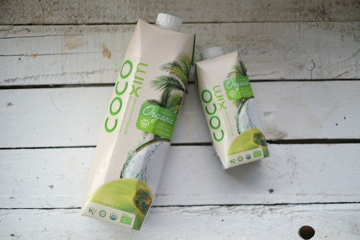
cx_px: 180
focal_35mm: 53
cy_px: 120
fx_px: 530
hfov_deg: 37.5
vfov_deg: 25.5
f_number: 1.8
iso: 320
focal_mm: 35
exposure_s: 1/640
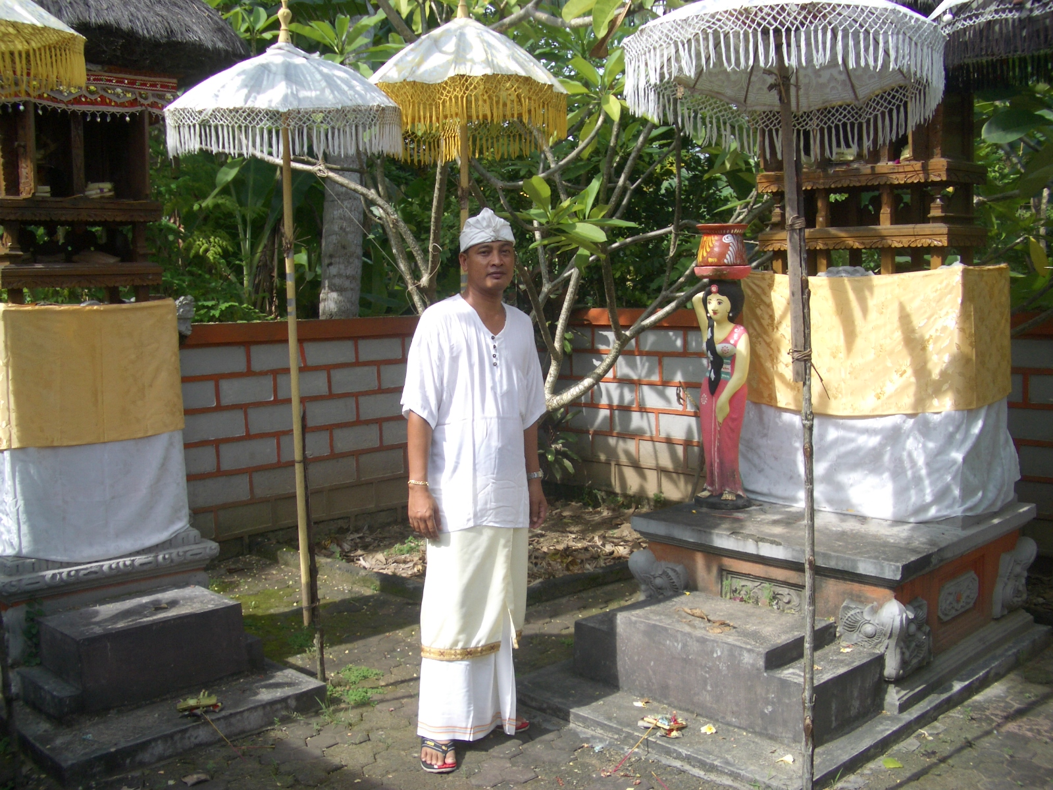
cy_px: 395
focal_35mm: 35
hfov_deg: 52.6
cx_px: 526
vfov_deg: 40.7
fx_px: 1065
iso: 50
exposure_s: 1/800
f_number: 2.6
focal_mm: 5.8
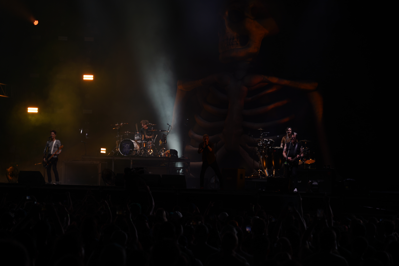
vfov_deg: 13.0
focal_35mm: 105
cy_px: 133
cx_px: 200
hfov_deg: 19.5
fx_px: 1164
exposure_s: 1/125
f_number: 4
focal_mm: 105
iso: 100
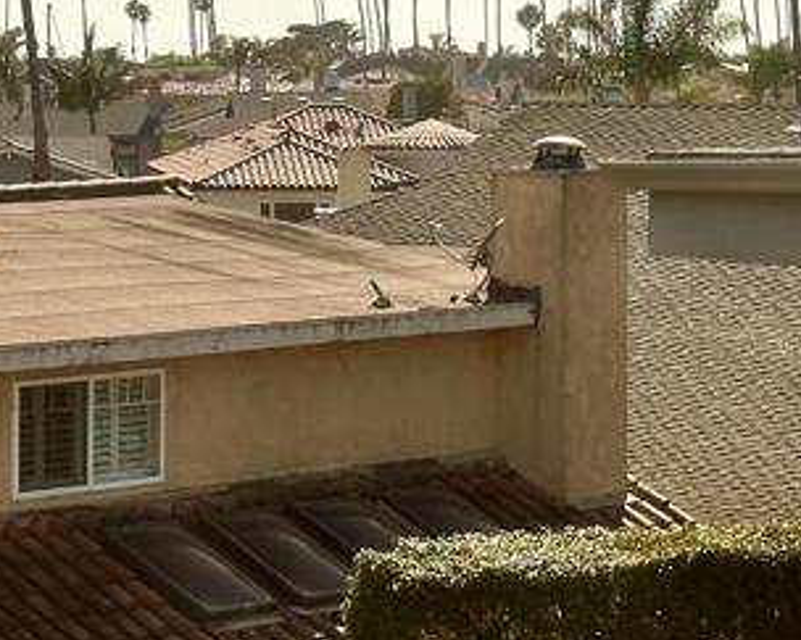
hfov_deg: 12.2
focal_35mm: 158
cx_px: 148
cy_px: 18
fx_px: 3744
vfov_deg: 9.7
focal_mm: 6.86
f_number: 1.78
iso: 64
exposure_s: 1/3876
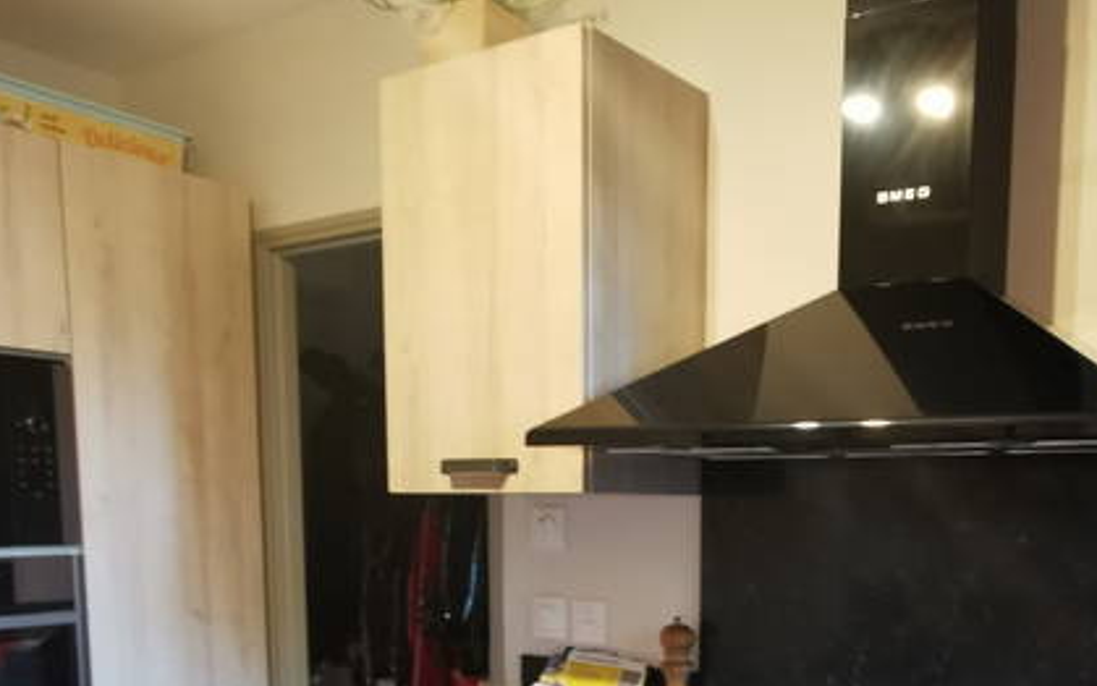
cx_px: 689
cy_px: 647
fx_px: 1076
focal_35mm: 36
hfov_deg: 53.4
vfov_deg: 33.1
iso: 320
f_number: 2.2
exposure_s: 1/25
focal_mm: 2.35
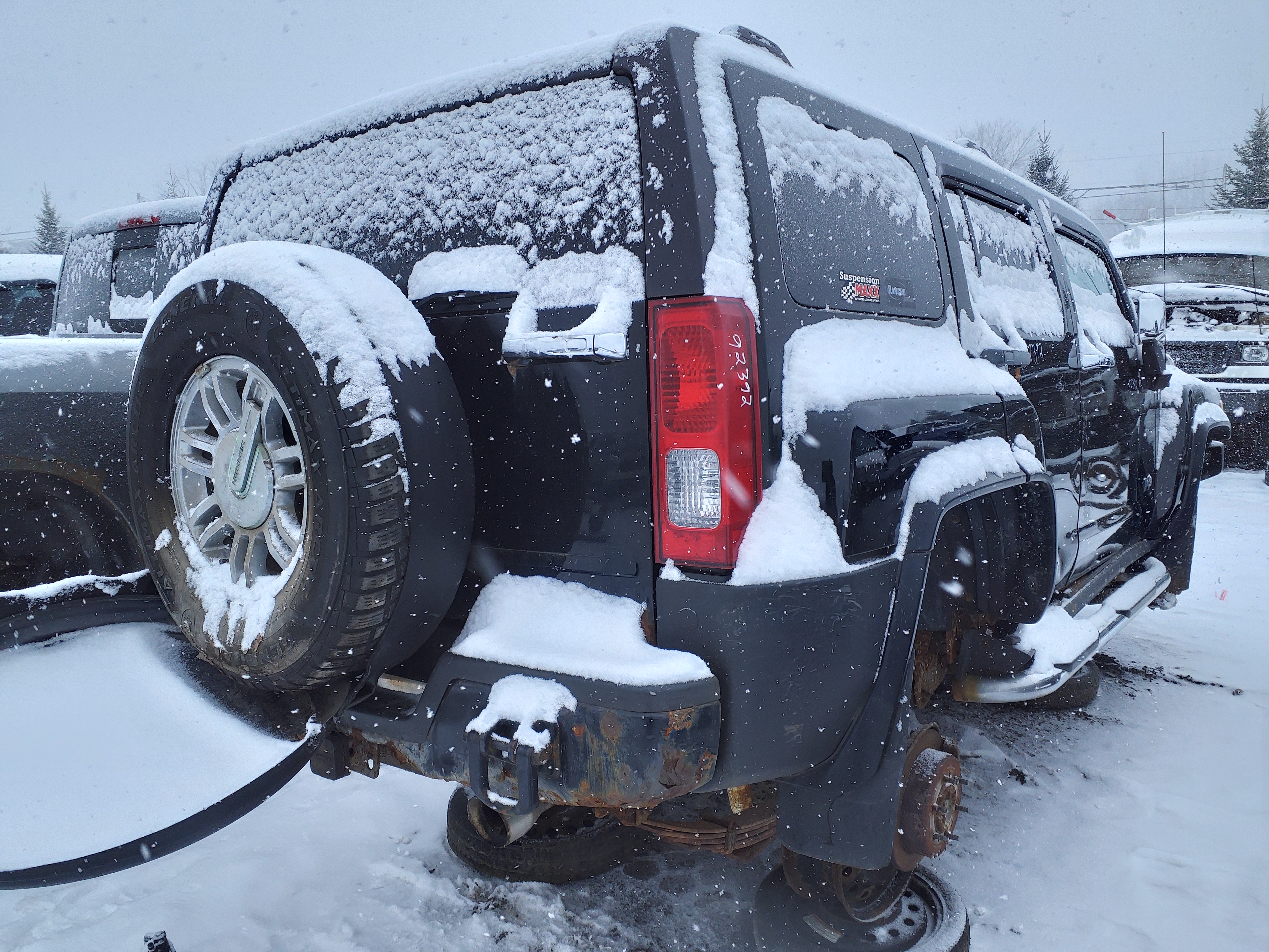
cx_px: 634
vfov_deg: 53.1
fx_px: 953
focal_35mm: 26
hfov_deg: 67.3
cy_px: 476
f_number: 1.9
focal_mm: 3.58
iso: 40
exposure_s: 1/213
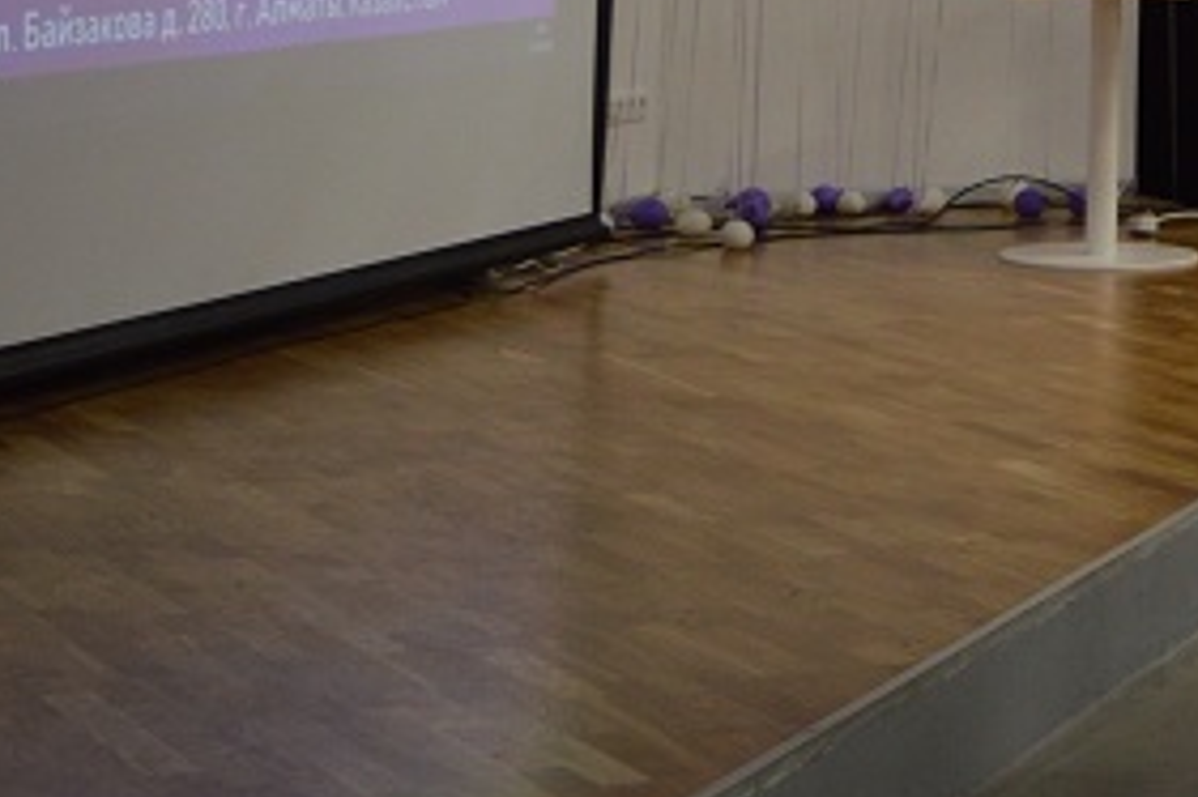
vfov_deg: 10.9
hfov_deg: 15.2
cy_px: -205
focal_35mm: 123
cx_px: 1876
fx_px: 4083
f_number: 3.8
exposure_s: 1/50
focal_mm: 23
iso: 400
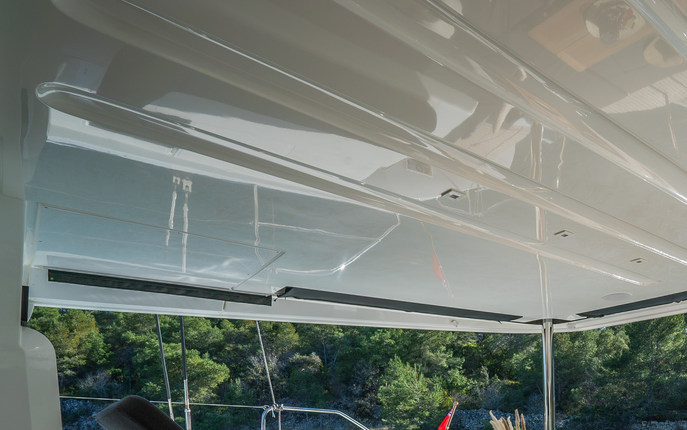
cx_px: 554
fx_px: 487
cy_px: 400
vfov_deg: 42.9
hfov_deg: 64.0
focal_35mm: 26
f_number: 11
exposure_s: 1/125
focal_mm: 14
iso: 100
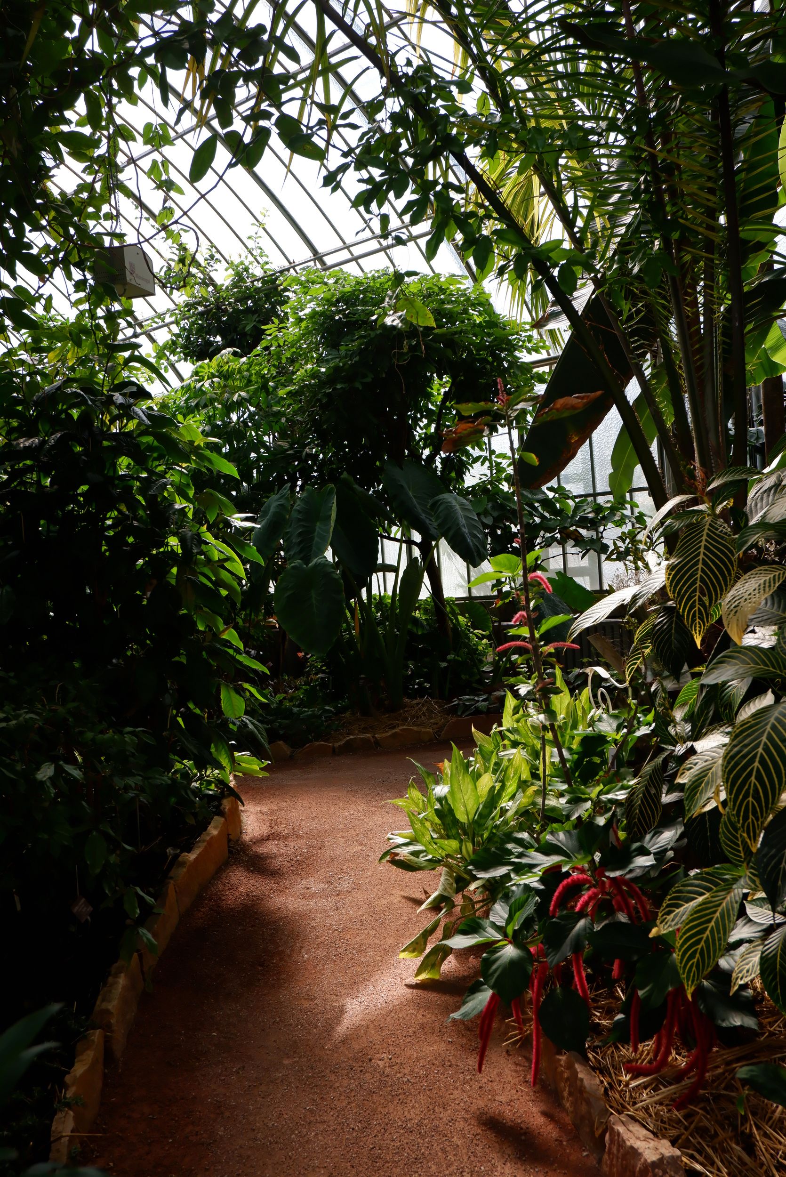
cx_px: 393
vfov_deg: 57.2
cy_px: 588
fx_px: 1079
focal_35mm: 33
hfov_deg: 40.0
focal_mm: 22.1
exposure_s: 1/480
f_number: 7.1
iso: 400
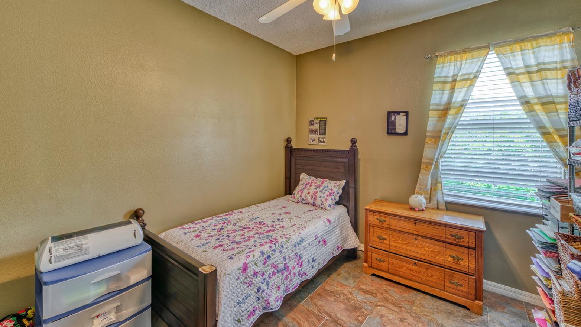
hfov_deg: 103.0
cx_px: 286
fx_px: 231
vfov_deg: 70.4
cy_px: 149
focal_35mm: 15
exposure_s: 1/2
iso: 100
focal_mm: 14
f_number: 8
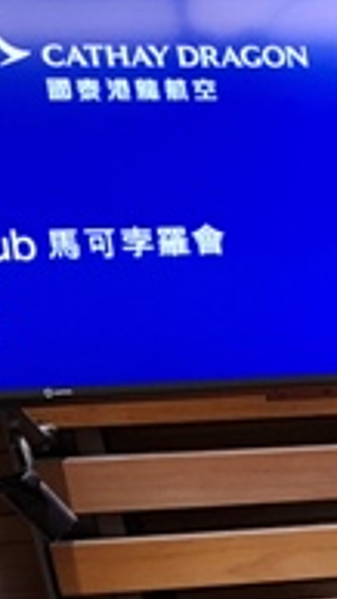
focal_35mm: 121
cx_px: 526
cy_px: 812
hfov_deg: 9.7
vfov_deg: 16.6
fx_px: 1924
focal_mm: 3.95
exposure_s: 1/30
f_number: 1.8
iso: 250
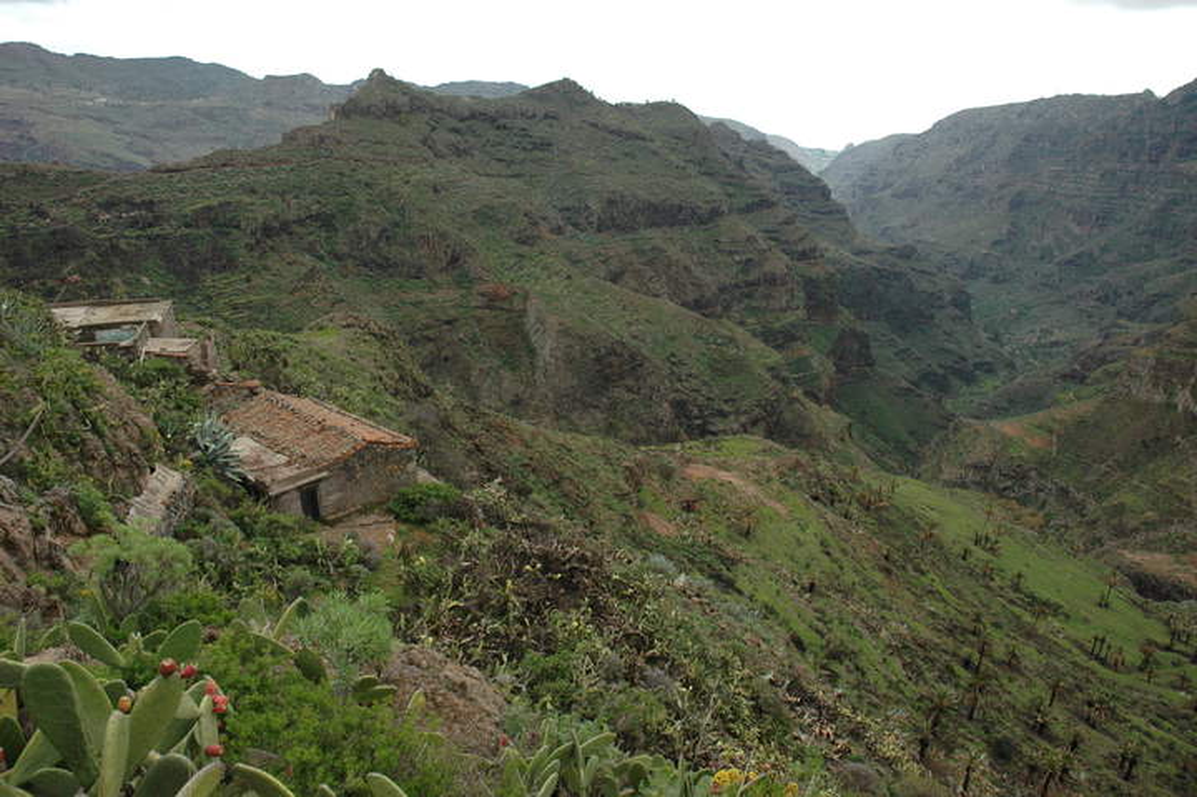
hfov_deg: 67.4
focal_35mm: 27
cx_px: 598
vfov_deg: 47.9
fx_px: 897
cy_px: 398
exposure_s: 1/160
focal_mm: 18
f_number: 6.3
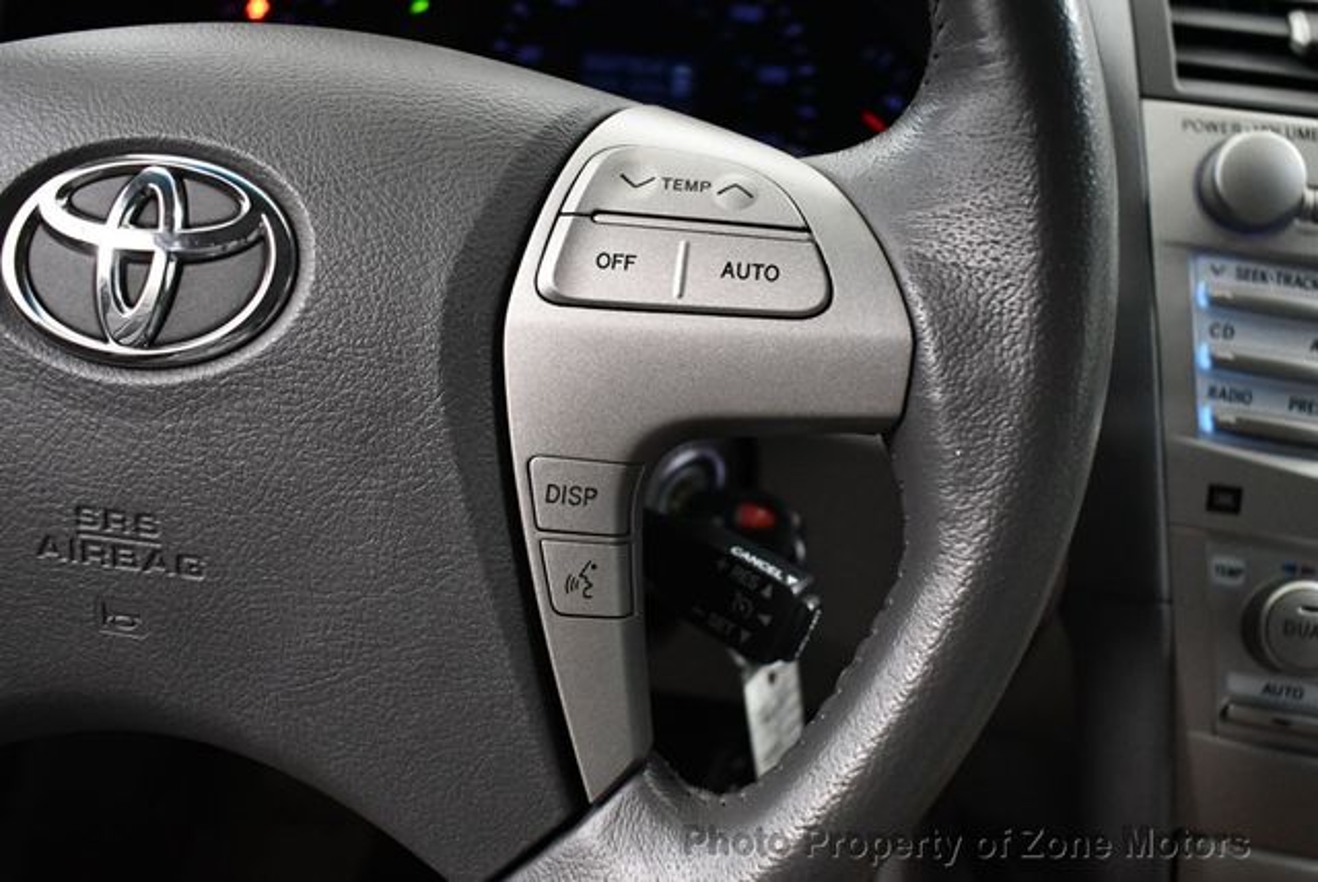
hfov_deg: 53.1
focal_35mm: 36
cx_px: 659
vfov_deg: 36.9
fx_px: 1319
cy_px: 441
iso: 3200
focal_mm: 18
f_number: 3.5
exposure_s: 1/100
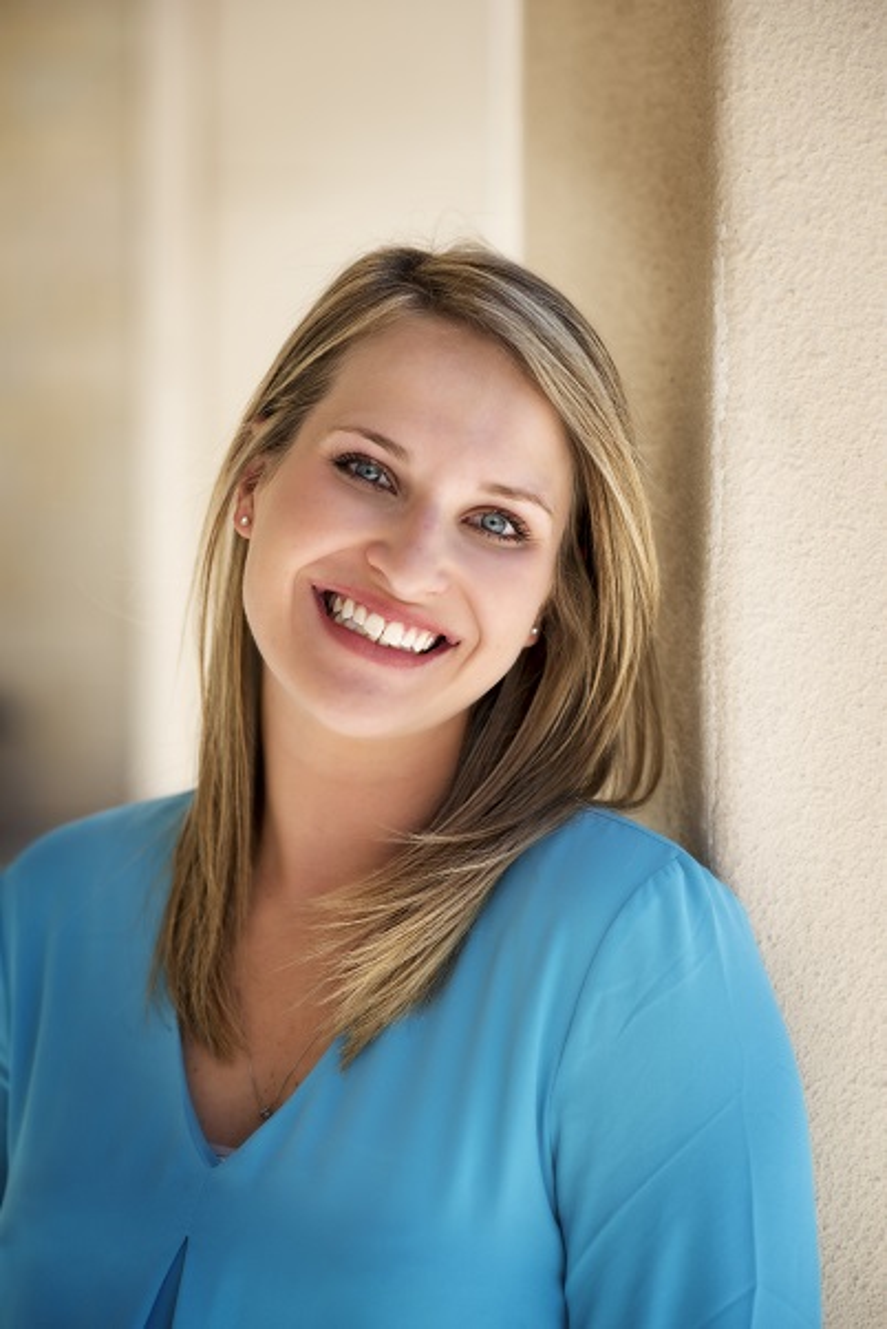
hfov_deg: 16.1
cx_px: 444
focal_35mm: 85
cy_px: 664
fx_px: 3138
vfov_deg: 23.9
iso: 100
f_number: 2.8
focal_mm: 85
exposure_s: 1/500
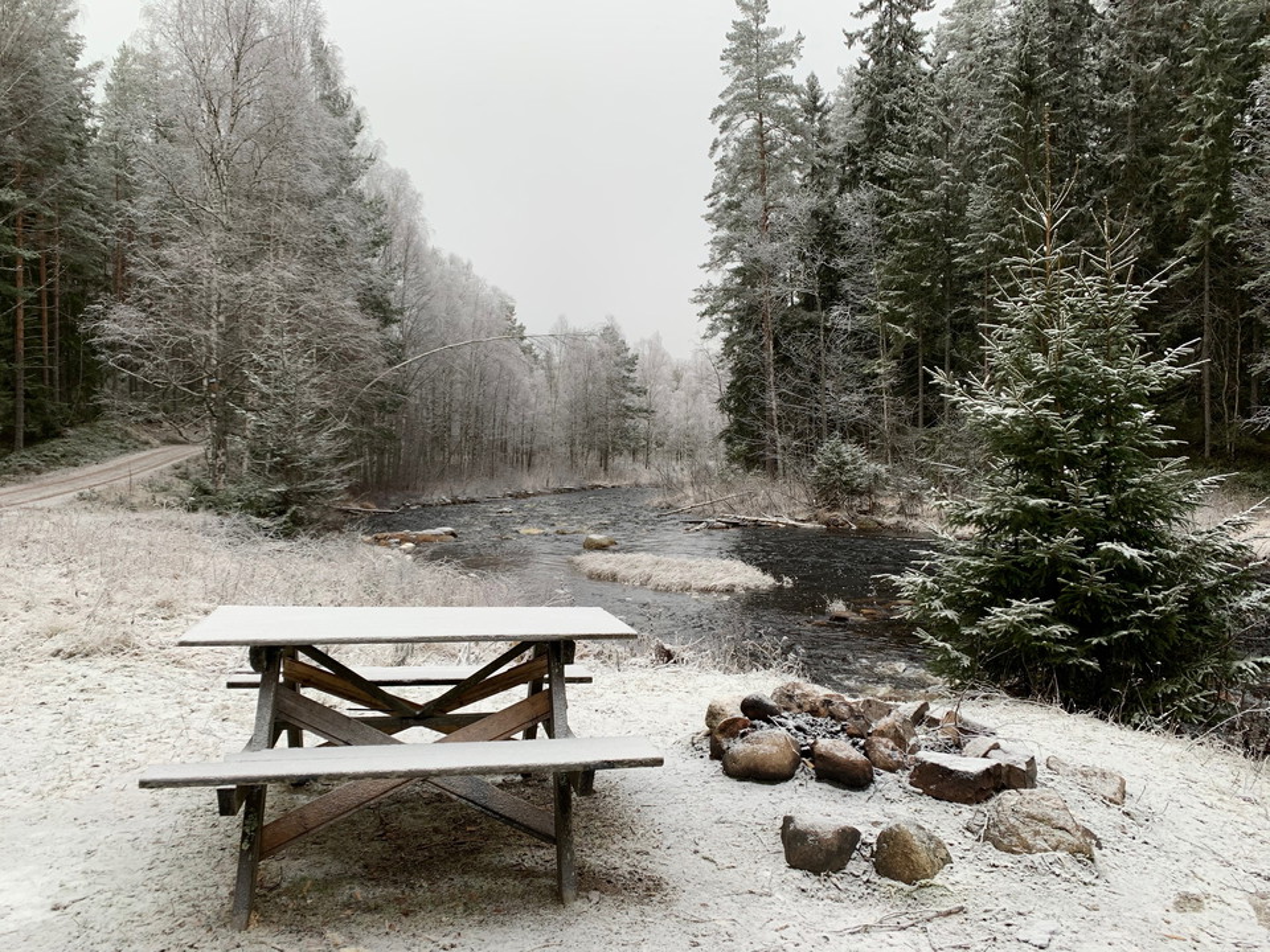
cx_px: 635
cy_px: 476
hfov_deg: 67.3
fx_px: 954
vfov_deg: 53.1
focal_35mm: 26
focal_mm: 4.25
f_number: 1.8
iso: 40
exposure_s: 1/121
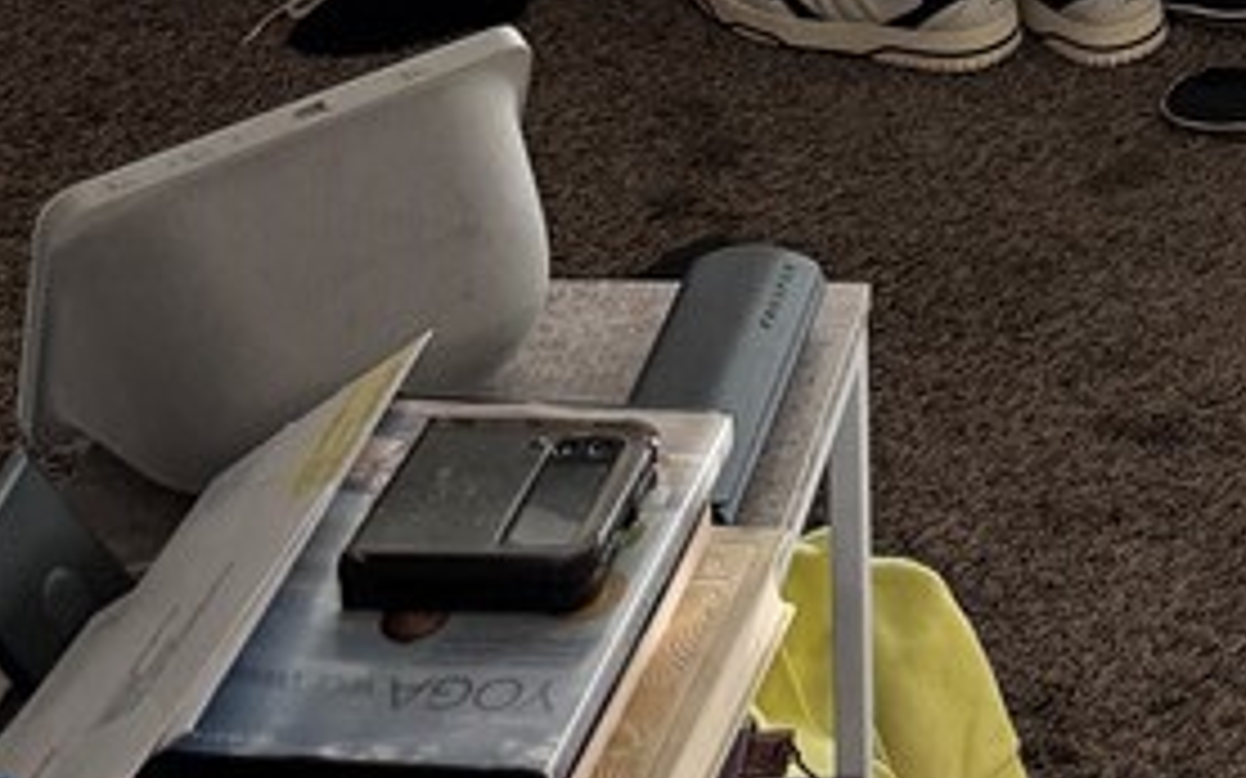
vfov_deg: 11.6
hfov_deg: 19.9
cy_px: -1057
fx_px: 3191
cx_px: 1709
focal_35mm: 94
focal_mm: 6.76
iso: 125
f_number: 1.78
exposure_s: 1/60
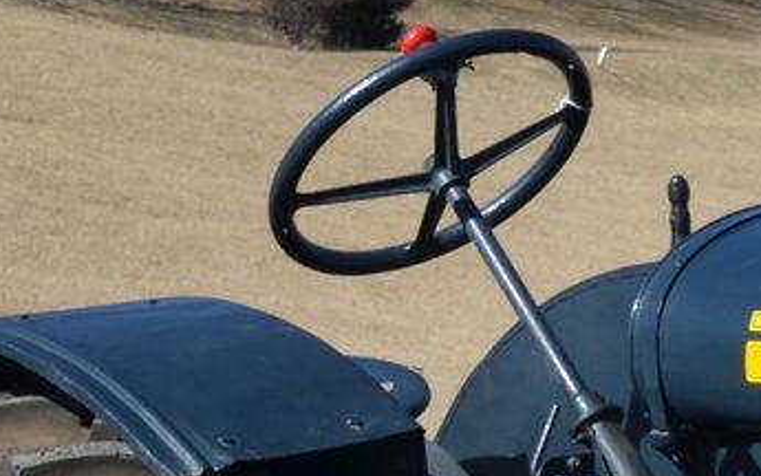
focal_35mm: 182
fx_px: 3776
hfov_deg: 11.1
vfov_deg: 7.1
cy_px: 744
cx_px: 1114
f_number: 8
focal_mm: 24
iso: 110
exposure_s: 1/250
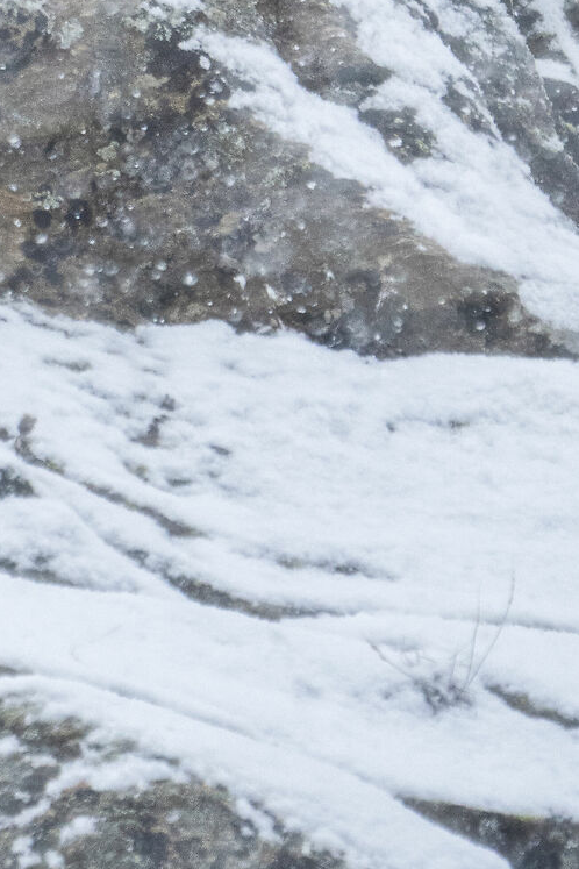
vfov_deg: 1.1
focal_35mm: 1928
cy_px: -164
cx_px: -51
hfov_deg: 0.7
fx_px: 46509
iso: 1250
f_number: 5.6
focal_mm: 400
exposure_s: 1/1000
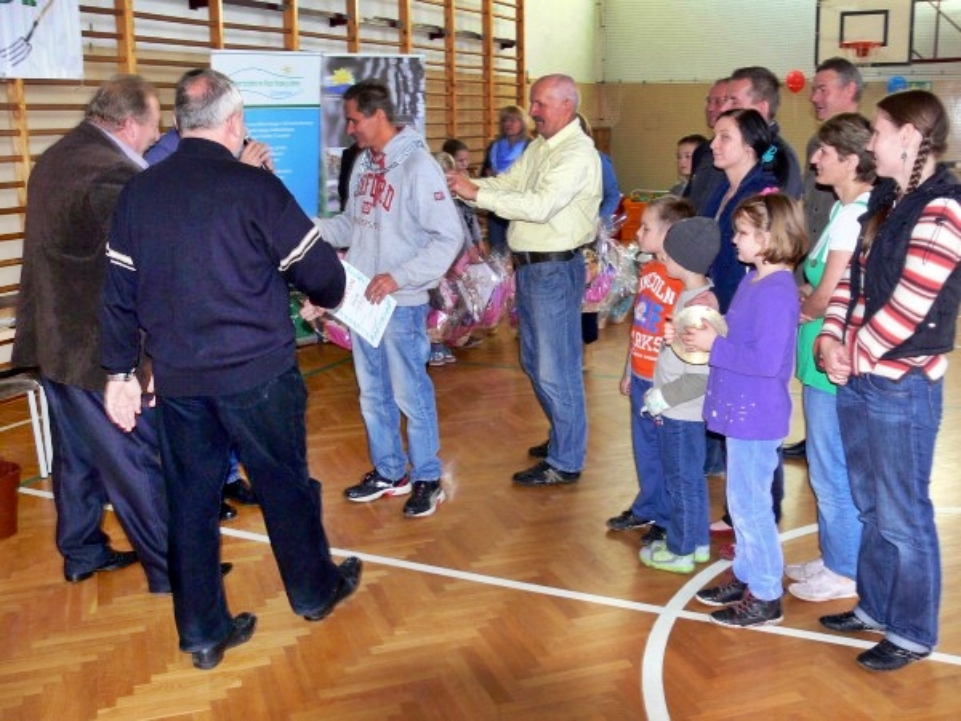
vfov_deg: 38.7
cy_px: 360
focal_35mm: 37
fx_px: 1027
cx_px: 480
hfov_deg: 50.1
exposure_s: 1/30
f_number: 2.8
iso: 200
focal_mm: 7.9
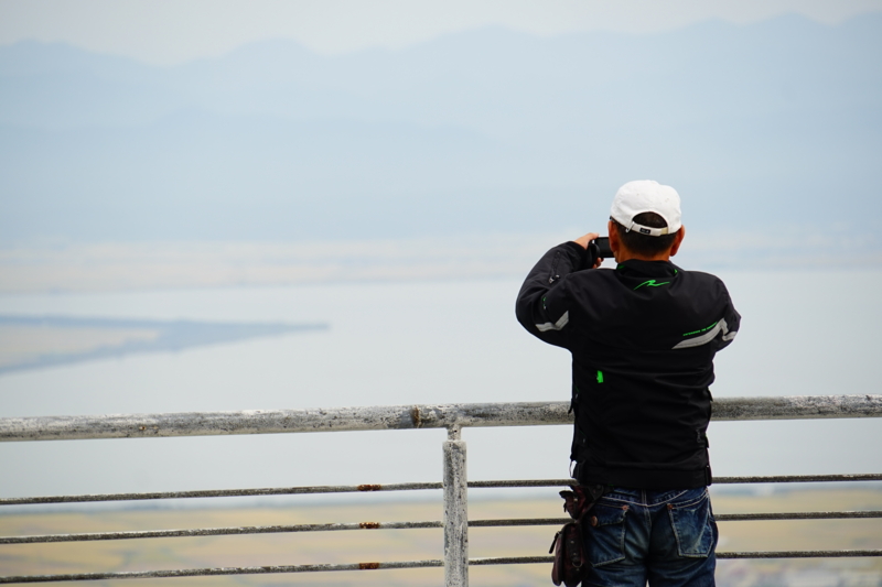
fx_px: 7348
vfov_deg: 4.6
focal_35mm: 300
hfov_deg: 6.9
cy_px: 294
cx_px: 441
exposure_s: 1/350
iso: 100
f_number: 6.7
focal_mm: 200
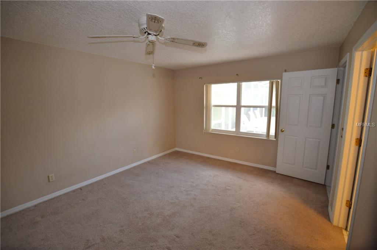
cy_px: 125
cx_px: 188
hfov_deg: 100.5
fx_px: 157
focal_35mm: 15
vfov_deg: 77.2
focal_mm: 10
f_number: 3.5
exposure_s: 1/60
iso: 640
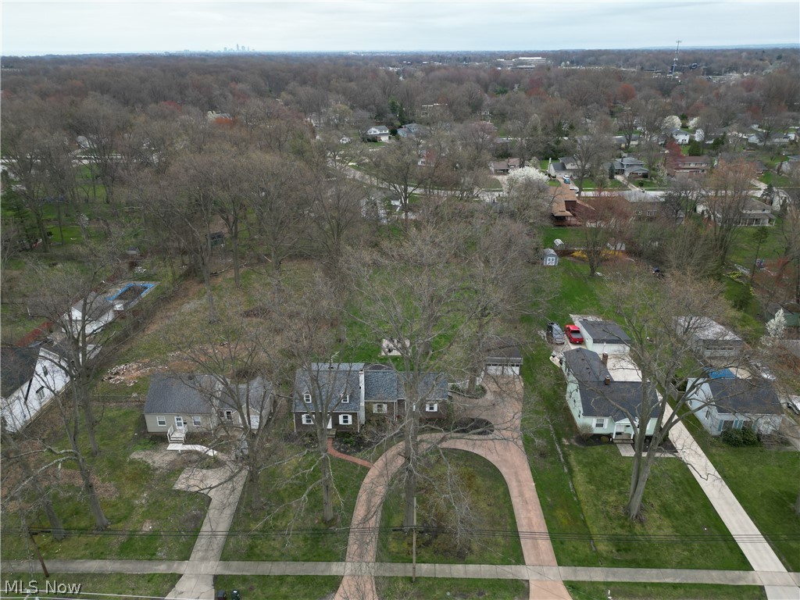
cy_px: 300
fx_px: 555
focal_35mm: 24
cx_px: 400
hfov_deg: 71.6
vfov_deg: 56.8
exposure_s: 1/1250
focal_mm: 6.72
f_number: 1.7
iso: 120
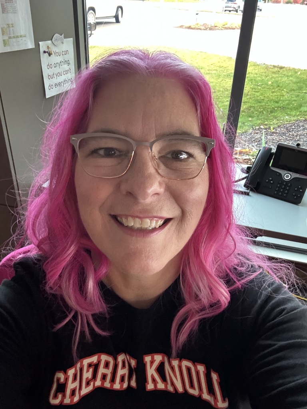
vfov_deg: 60.0
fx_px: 355
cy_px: 204
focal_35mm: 30
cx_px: 154
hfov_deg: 46.8
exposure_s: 1/23
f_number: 1.9
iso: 640
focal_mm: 2.69
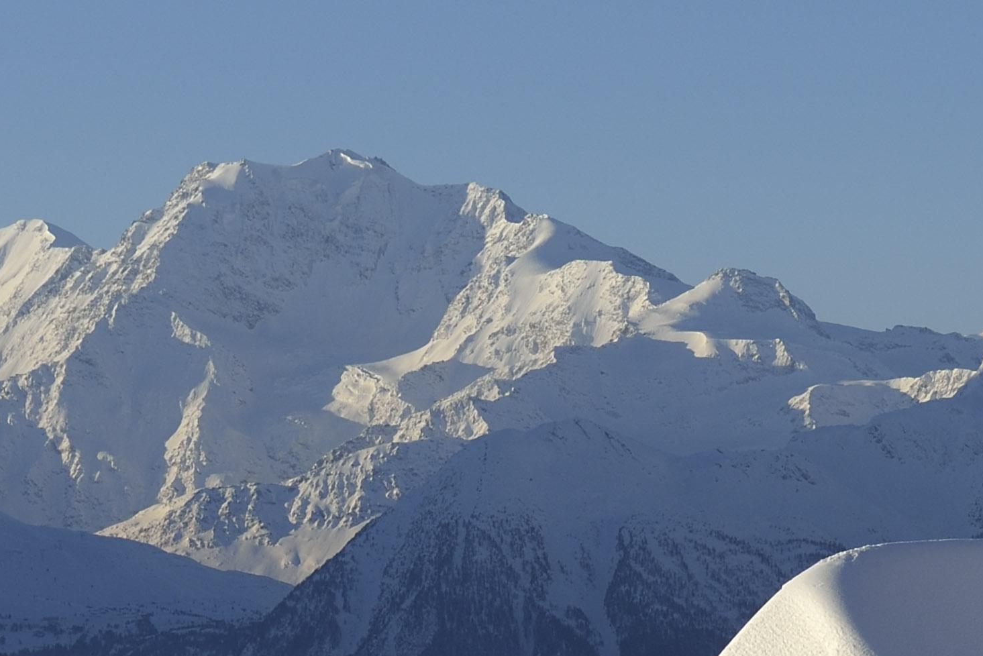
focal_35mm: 226
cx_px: 1008
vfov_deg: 6.1
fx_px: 6173
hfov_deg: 9.0
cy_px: 617
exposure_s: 1/800
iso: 100
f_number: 7.1
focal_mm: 45
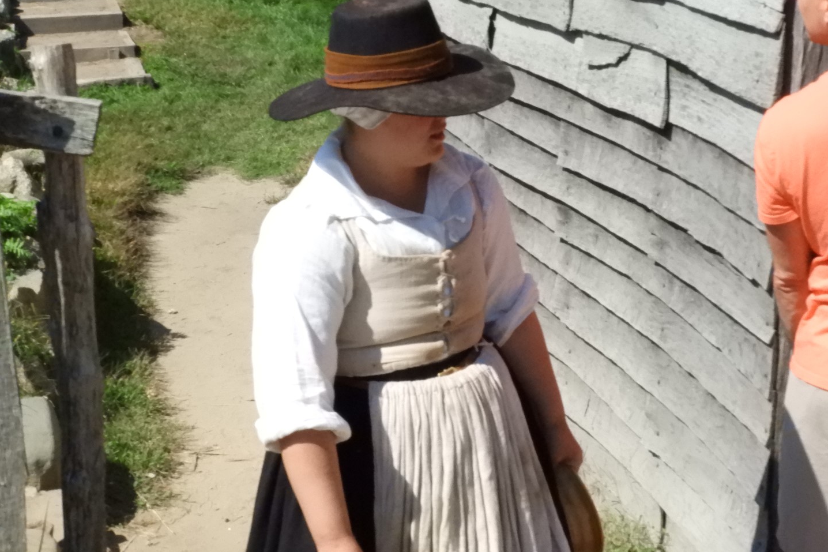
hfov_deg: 27.7
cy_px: 251
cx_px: 414
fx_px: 1679
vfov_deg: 18.7
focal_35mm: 73
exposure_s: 1/3200
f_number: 8
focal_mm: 12.5
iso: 1600
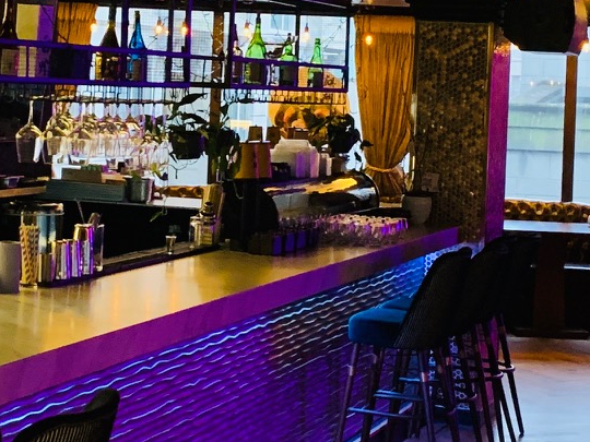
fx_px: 1653
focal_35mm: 97
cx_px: 259
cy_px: 112
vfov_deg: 15.2
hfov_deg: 20.2
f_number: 1.8
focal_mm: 4.25
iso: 400
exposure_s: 1/33
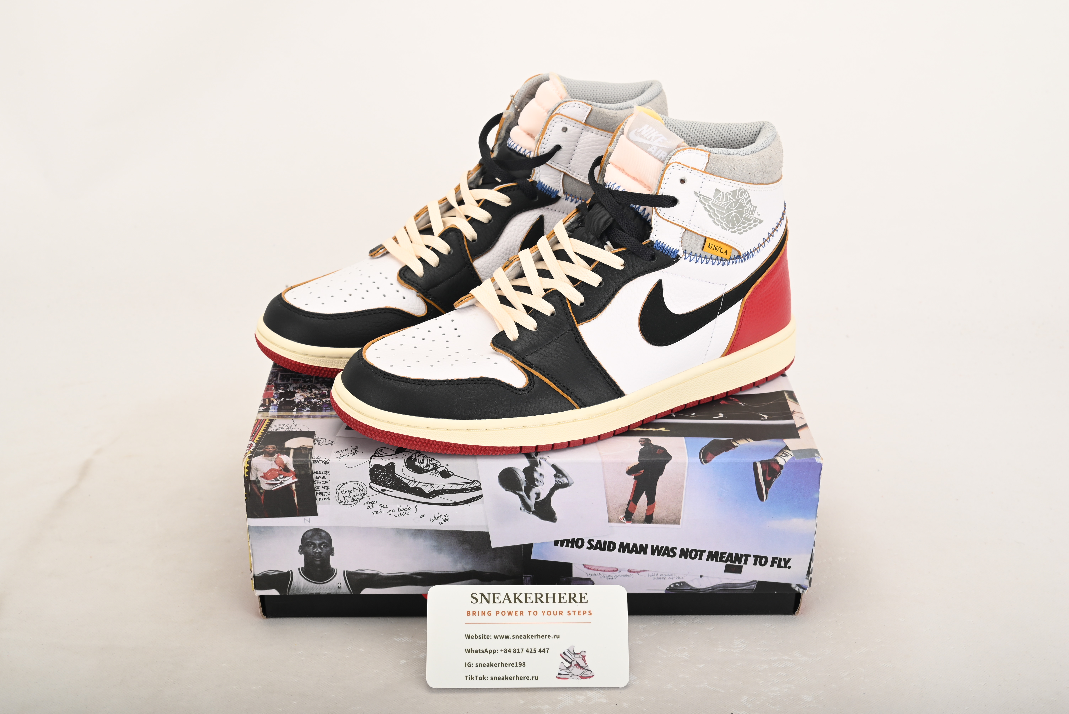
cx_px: 534
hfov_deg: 43.6
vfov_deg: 29.9
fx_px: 1337
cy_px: 357
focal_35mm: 45
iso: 100
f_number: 11
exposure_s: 1/200
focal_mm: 45
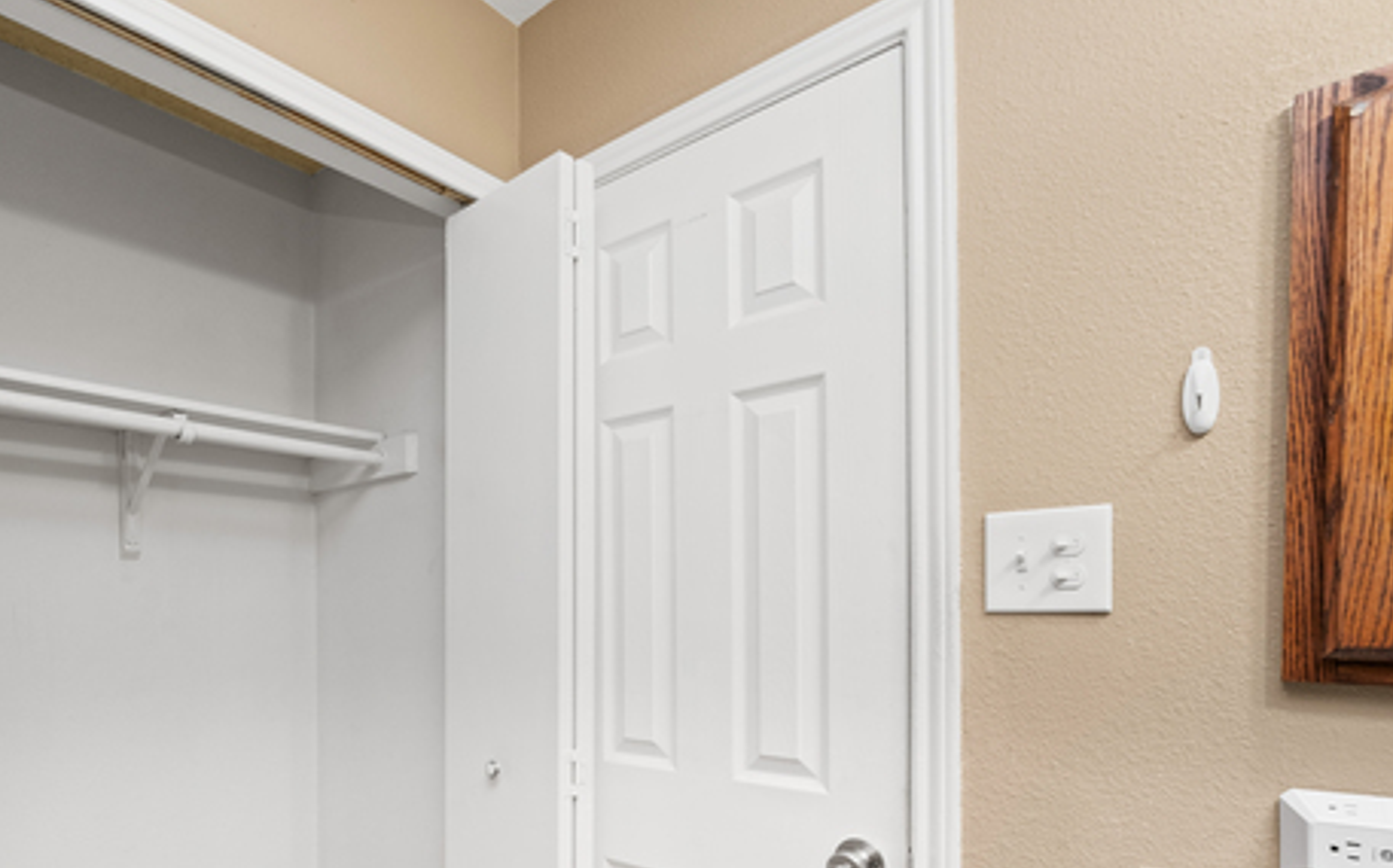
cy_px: 598
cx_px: 445
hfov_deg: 81.7
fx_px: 759
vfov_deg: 57.9
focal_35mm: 20
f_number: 5.6
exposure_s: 1/13
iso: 500
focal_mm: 9
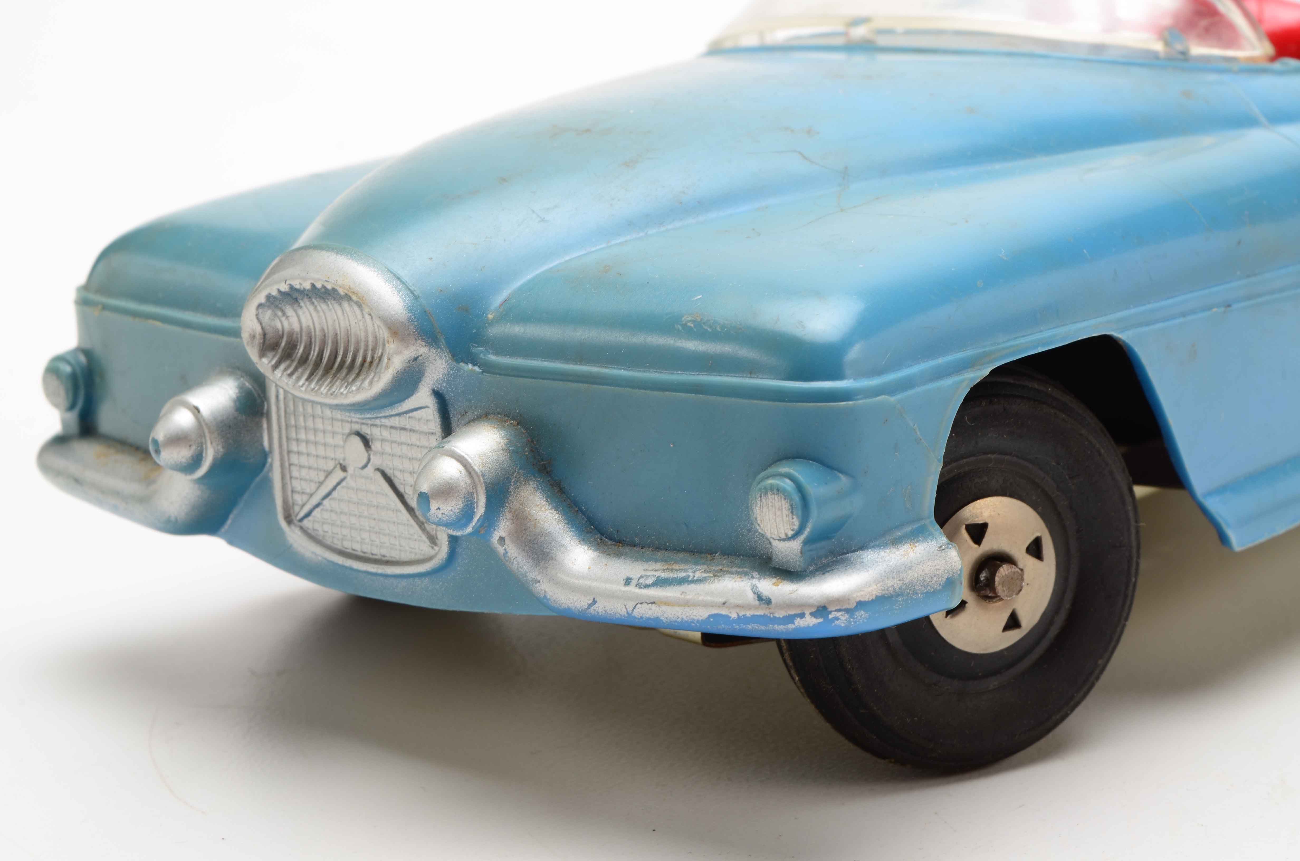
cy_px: 430
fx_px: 2973
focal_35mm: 82
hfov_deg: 24.7
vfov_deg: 16.5
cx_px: 650
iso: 100
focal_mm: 55
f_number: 20
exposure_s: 1/160
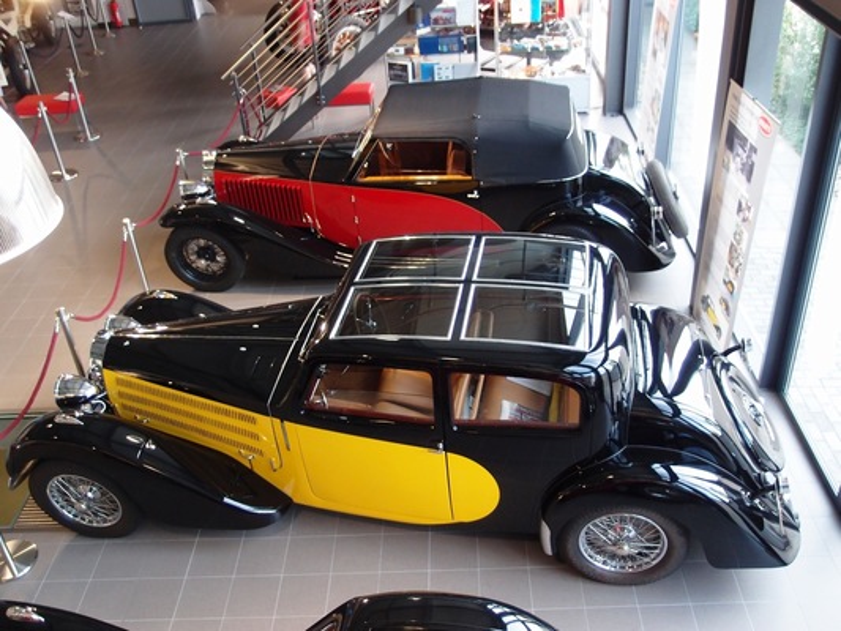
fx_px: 826
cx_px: 420
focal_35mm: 34
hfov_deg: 53.9
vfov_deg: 41.8
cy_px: 316
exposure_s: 1/30
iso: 200
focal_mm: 7.41
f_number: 1.9
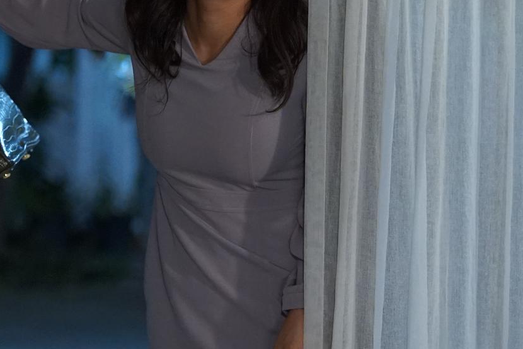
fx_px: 3677
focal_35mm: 253
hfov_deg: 8.1
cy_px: 85
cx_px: 11
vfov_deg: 5.4
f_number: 2.8
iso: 6400
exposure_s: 1/200
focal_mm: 105
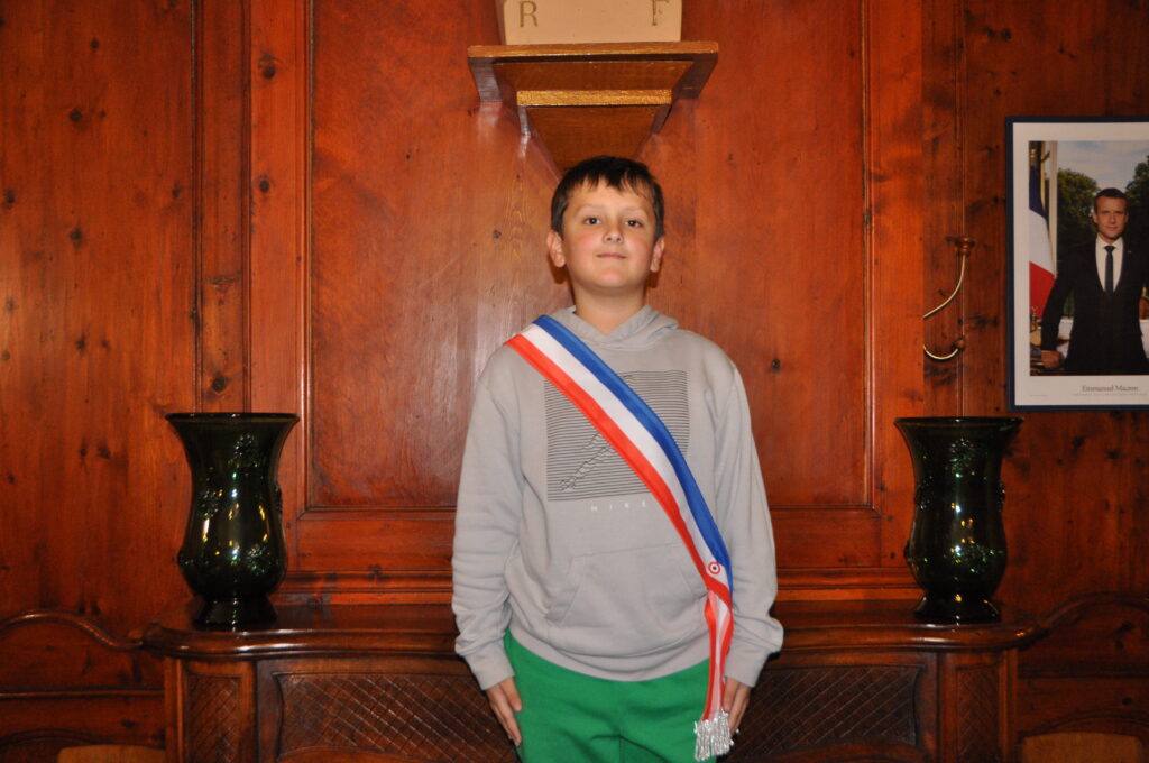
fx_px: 1052
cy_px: 382
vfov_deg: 39.9
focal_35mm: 33
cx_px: 574
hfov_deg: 57.3
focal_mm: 22
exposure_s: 1/60
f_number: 4.5
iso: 1250
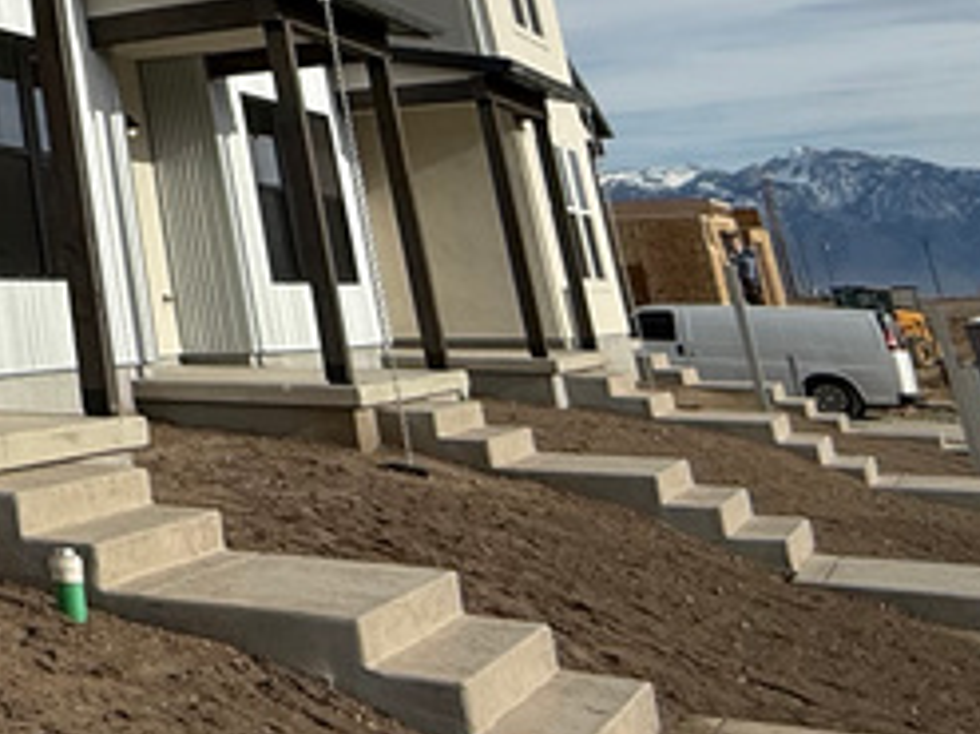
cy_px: -171
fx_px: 1641
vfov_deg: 22.9
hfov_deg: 23.7
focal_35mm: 58
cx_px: -611
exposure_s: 1/5155
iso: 50
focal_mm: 2.22
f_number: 2.2
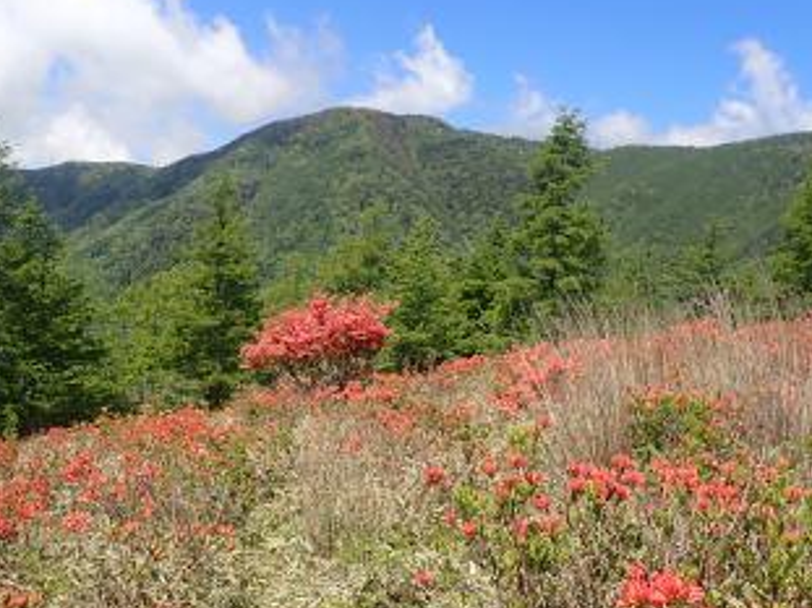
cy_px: 321
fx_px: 844
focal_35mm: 36
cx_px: 319
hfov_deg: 51.0
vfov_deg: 39.6
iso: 100
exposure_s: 1/160
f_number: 8
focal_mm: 4.5
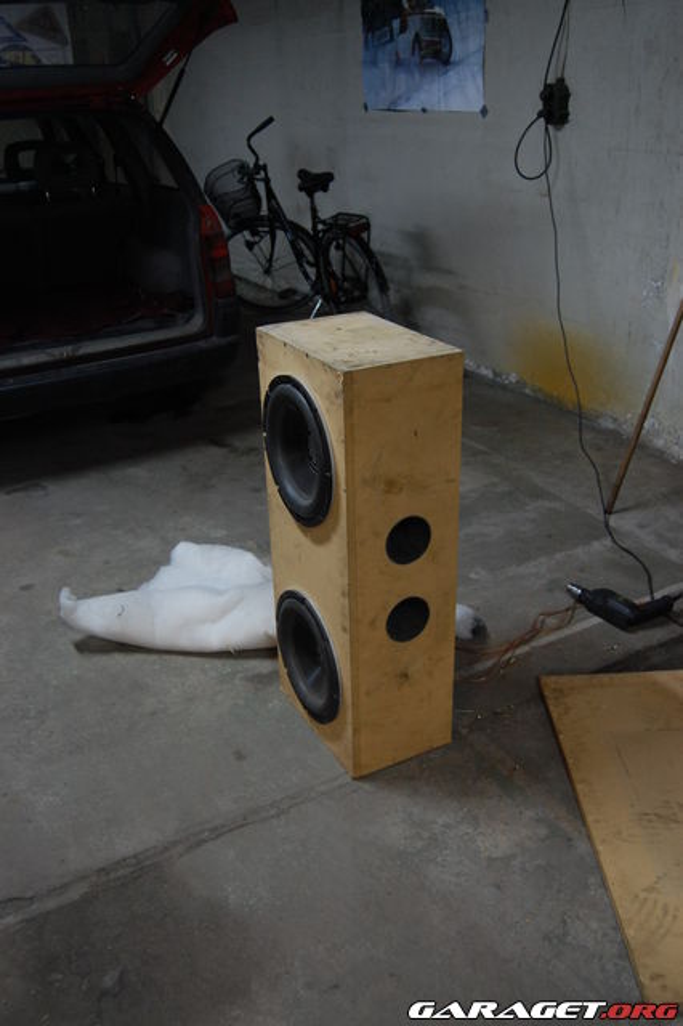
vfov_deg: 57.2
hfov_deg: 39.9
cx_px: 342
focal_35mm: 33
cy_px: 513
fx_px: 940
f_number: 3.8
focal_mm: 22
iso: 800
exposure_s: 1/25
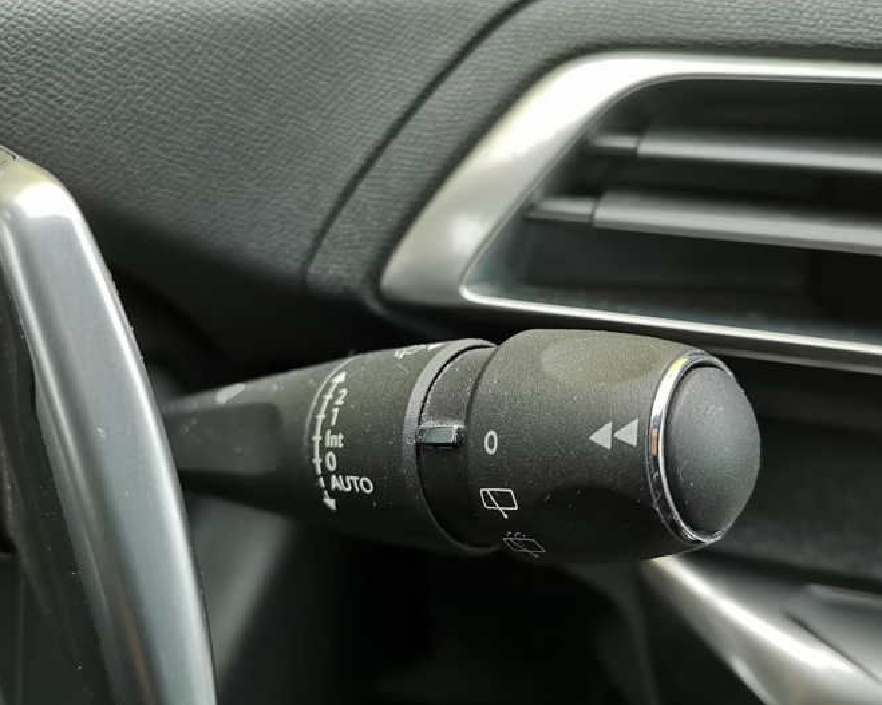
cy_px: 387
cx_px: 447
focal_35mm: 32
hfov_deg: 55.7
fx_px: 835
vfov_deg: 45.7
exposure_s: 1/100
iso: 400
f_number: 1.8
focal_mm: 5.58
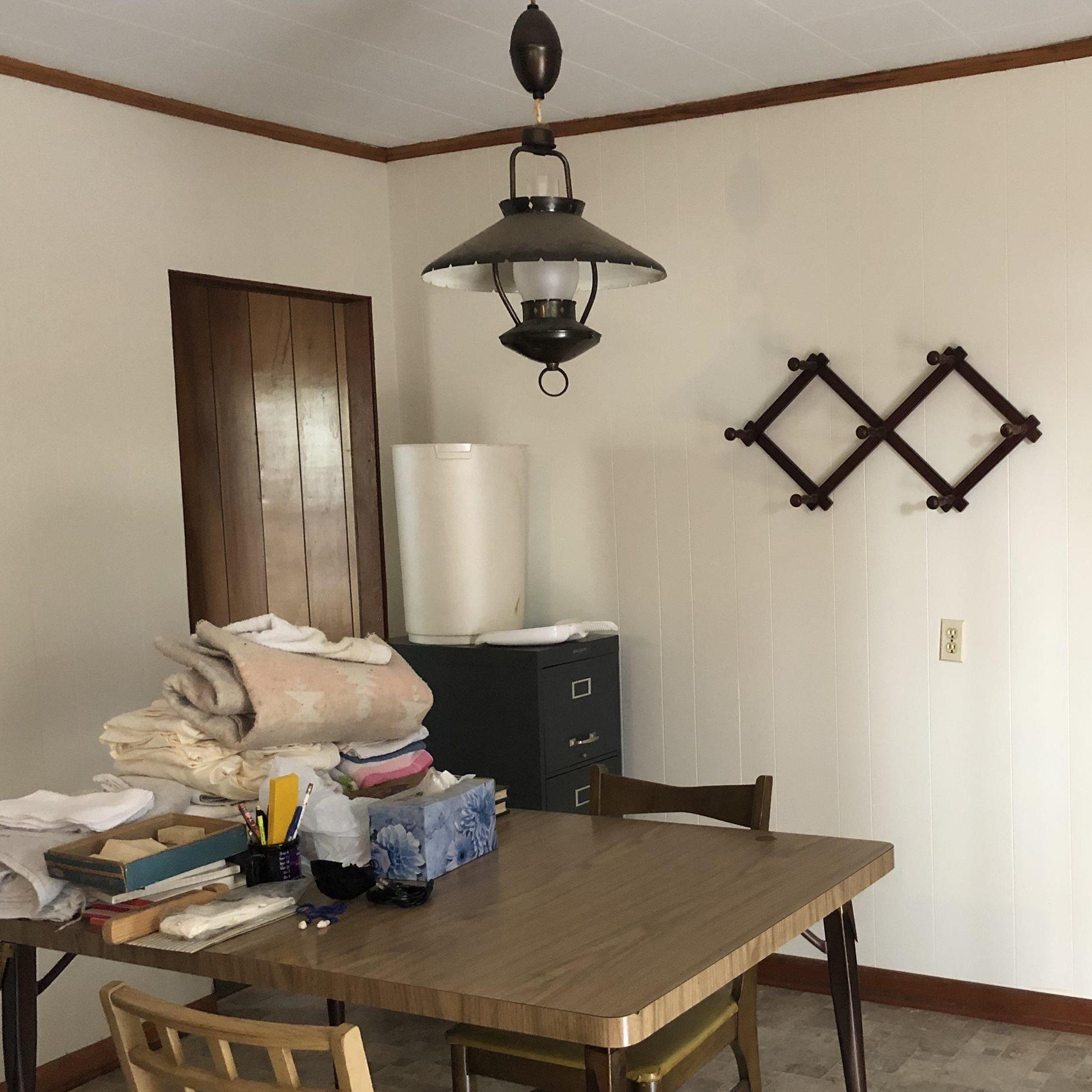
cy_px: 597
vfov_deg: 41.8
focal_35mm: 40
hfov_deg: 40.9
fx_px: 1428
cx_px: 788
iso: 100
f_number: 1.8
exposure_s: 1/15
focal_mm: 3.99
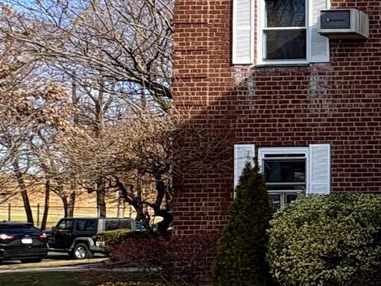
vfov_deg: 26.3
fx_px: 605
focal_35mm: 55
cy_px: 201
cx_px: 673
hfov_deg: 22.3
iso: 40
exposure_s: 1/615
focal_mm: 2.22
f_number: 2.2
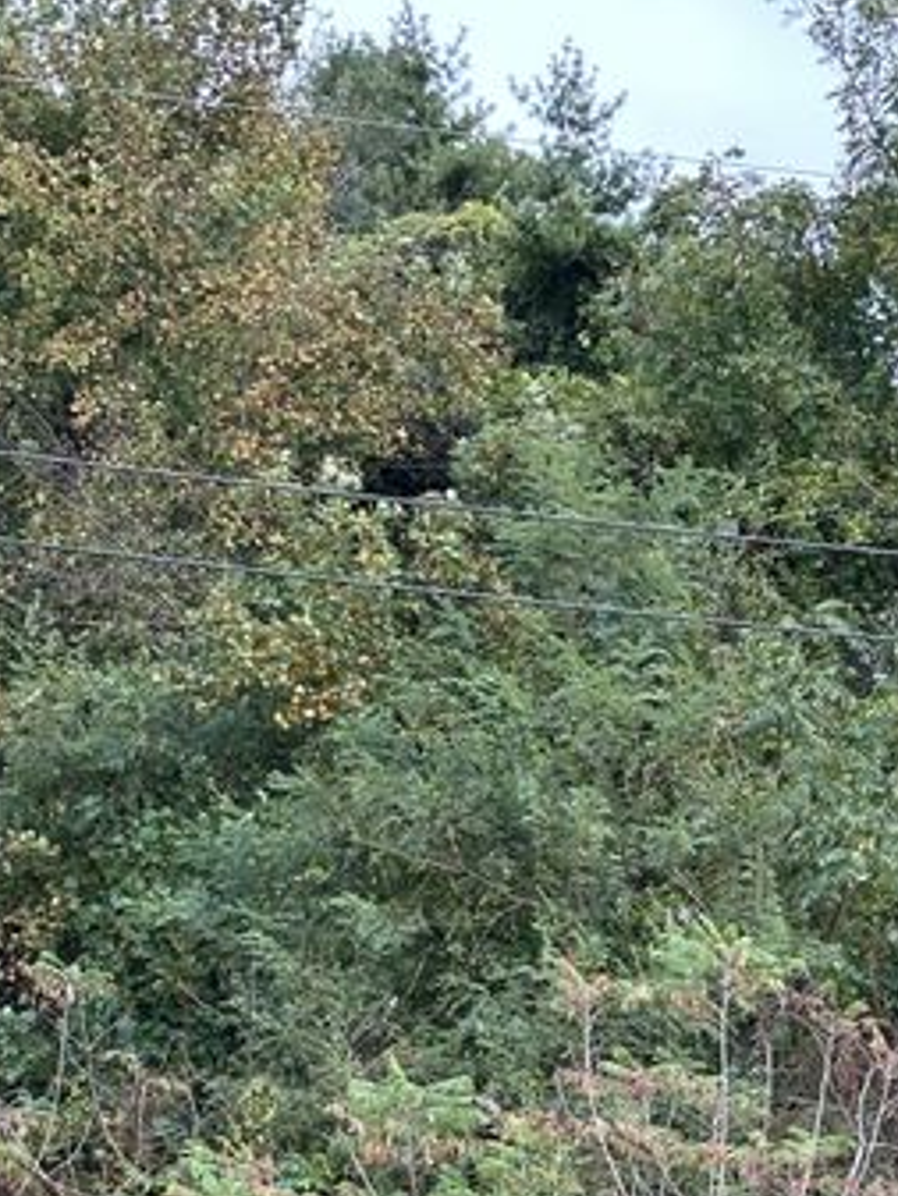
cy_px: 1169
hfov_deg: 15.5
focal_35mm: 95
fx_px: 3284
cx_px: 667
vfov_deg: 20.1
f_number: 1.78
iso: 64
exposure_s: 1/384
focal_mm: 6.86
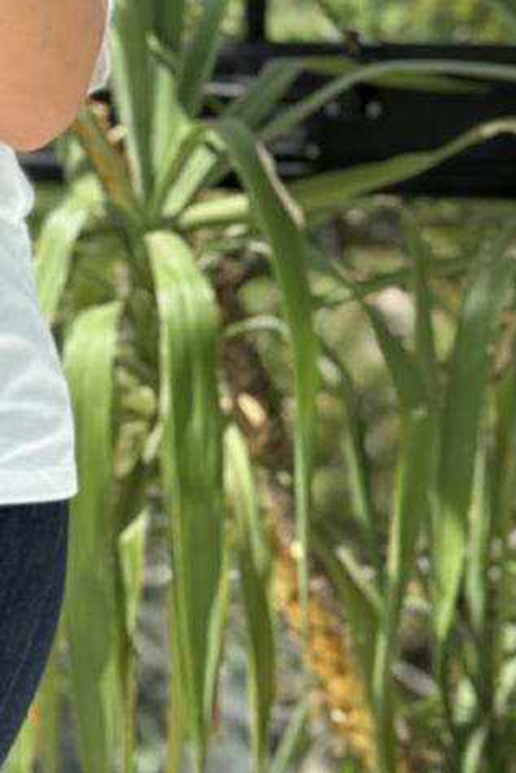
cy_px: 17
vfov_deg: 14.4
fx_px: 3008
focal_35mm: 140
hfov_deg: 9.5
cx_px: -254
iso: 80
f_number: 1.78
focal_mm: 6.76
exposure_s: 1/1100
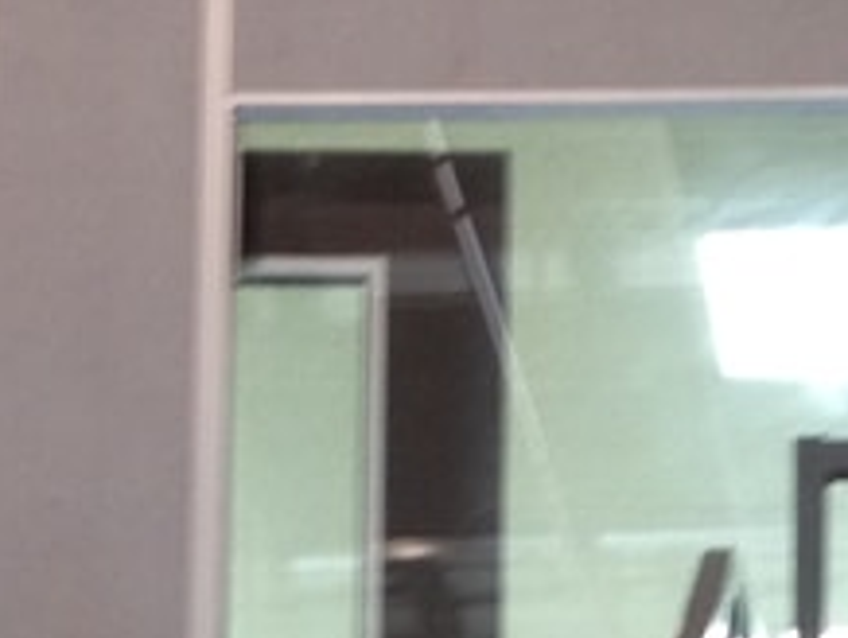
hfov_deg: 9.2
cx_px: 901
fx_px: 5248
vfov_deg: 6.7
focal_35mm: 214
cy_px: 1365
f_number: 2.4
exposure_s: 1/20
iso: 100
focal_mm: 4.28
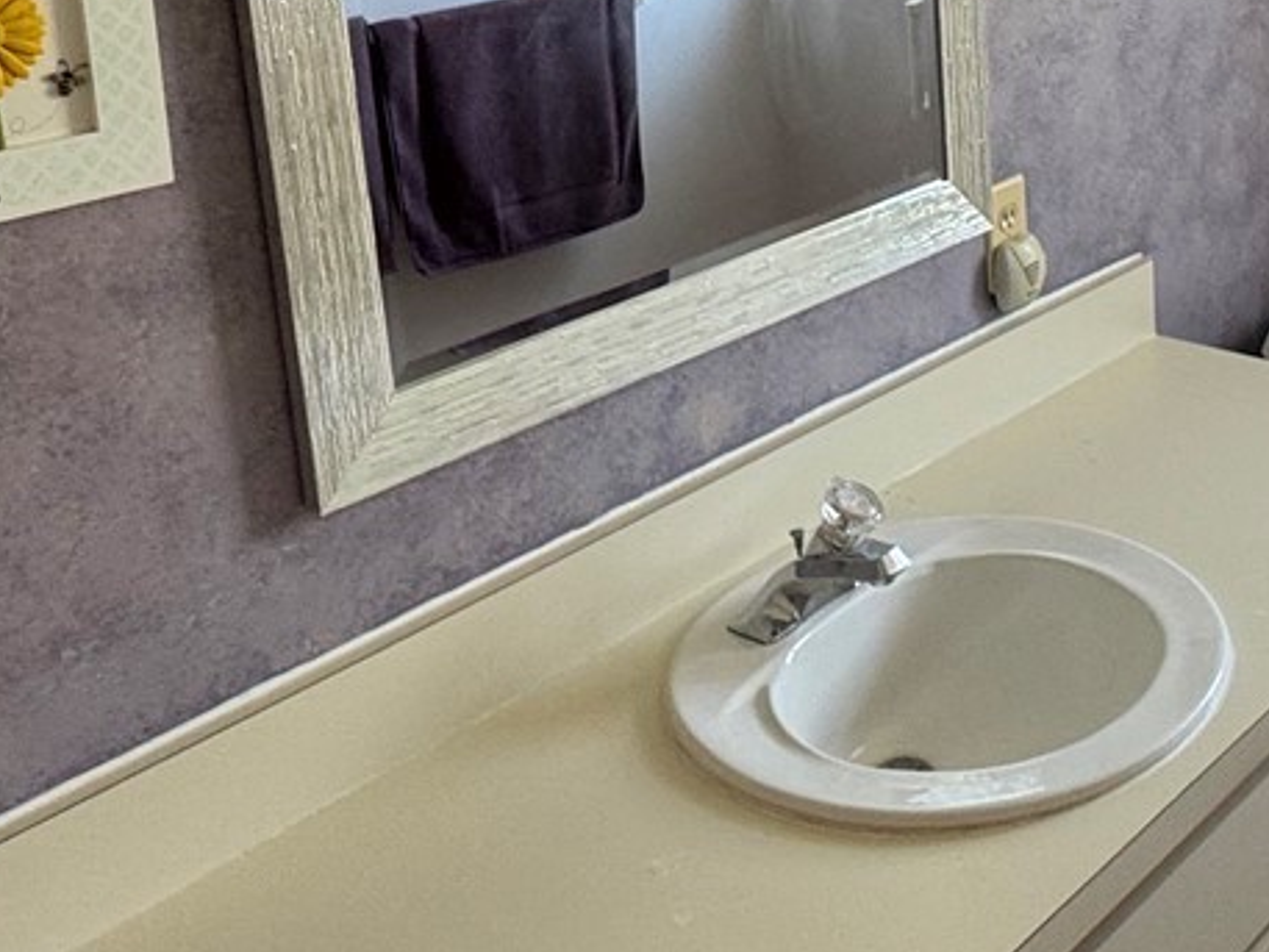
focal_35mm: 49
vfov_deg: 28.4
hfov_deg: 37.1
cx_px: 1075
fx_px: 1797
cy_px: 69
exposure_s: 1/99
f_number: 2.2
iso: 125
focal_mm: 2.22
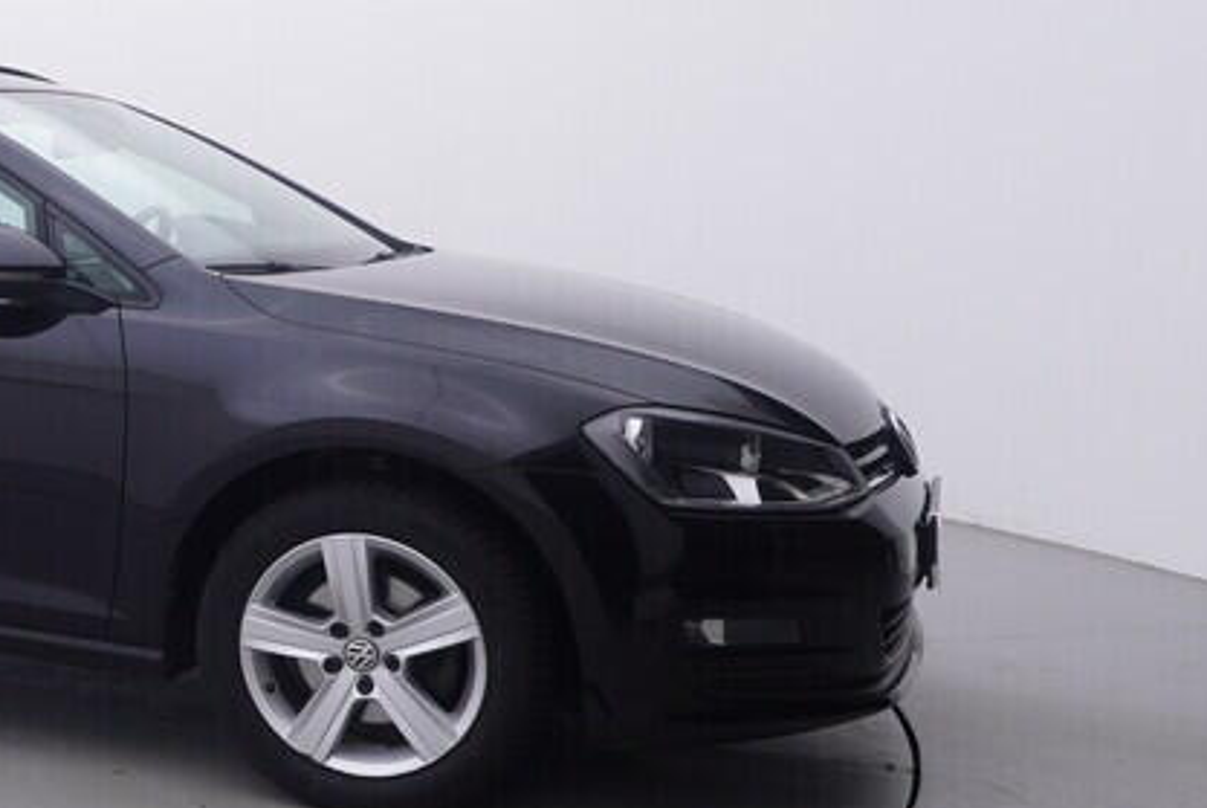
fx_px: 1854
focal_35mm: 55
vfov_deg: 24.6
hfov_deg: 30.9
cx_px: -211
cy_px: 382
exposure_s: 1/80
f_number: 5
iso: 200
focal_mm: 15
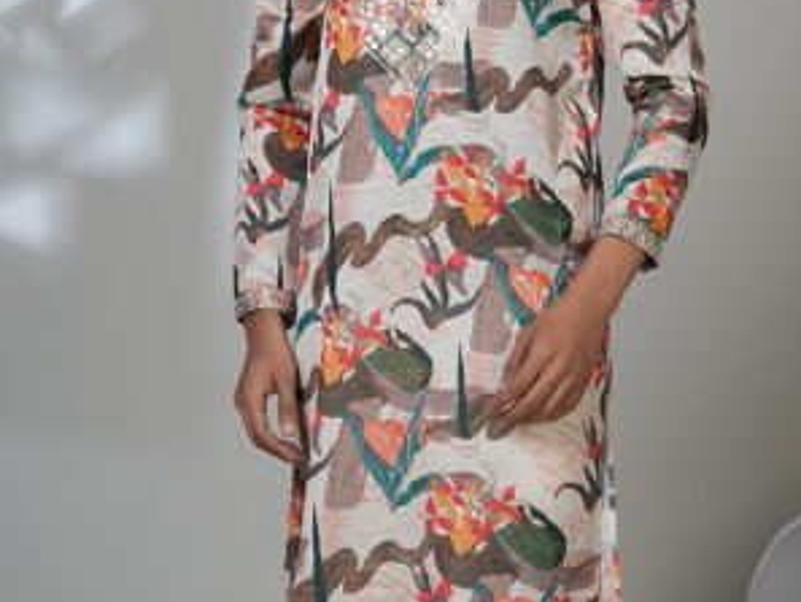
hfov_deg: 10.7
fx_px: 4283
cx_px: 402
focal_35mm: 185
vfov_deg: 8.0
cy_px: 94
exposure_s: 1/160
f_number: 9
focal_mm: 85
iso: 125
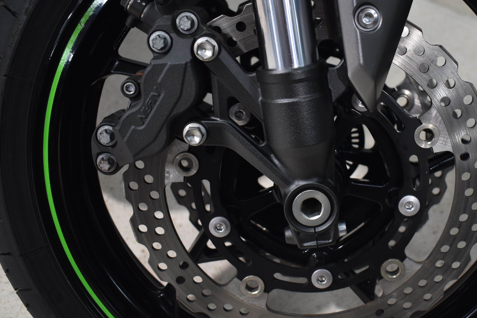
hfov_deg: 39.1
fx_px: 662
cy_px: 154
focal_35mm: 50
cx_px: 325
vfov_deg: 27.0
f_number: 3.8
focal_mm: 24
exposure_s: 1/50
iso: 800
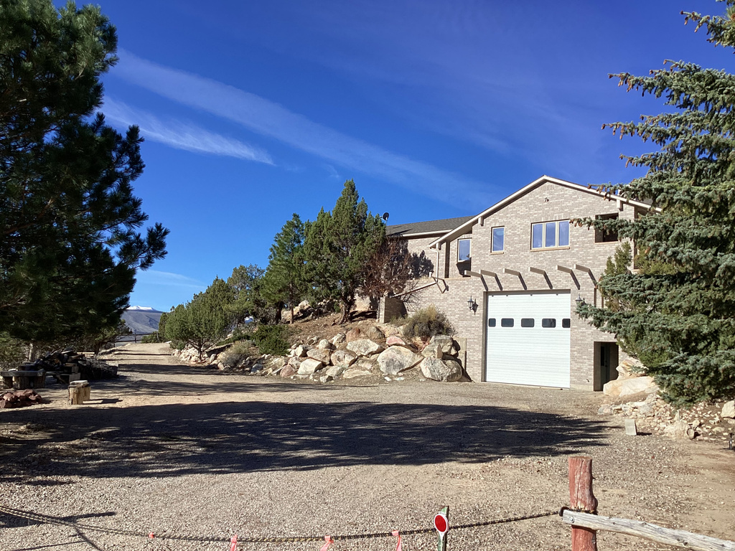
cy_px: 276
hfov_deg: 58.4
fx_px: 658
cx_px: 368
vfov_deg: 45.4
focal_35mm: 31
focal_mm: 3.3
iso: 25
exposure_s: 1/1538
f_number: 2.4
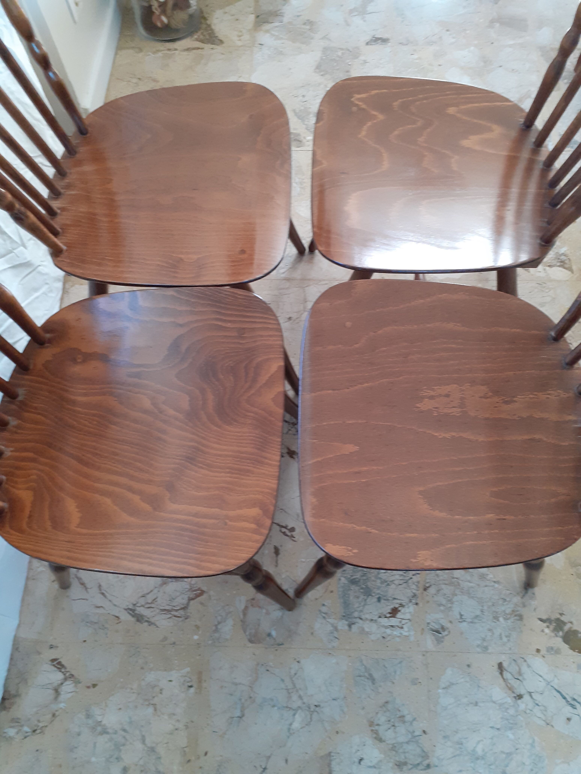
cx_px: 290
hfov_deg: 51.4
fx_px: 604
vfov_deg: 65.3
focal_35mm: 27
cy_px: 387
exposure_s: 1/50
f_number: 1.9
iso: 200
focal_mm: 3.6
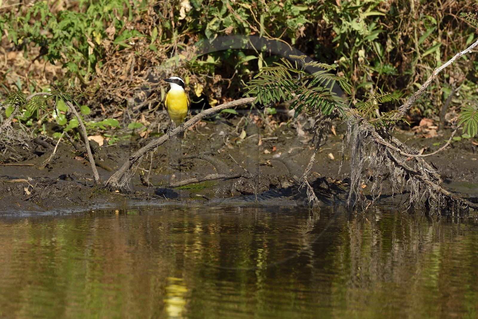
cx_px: 239
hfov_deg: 10.3
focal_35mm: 200
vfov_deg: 6.9
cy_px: 160
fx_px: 2655
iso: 400
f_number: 10
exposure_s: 1/500
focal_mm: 200
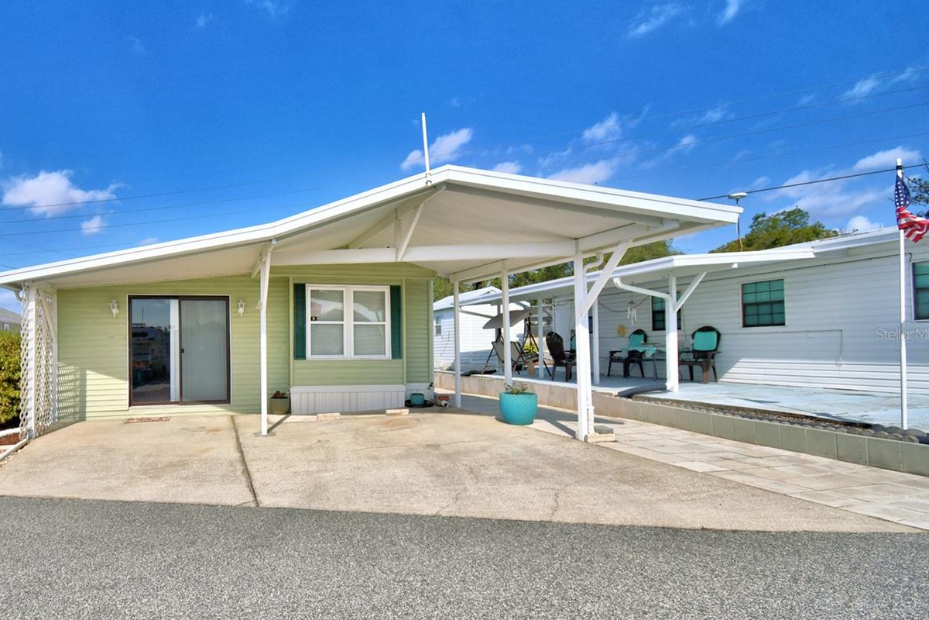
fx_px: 516
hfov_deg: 81.7
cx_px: 325
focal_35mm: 20
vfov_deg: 61.9
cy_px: 334
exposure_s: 1/2000
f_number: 4.5
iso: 100
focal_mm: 10
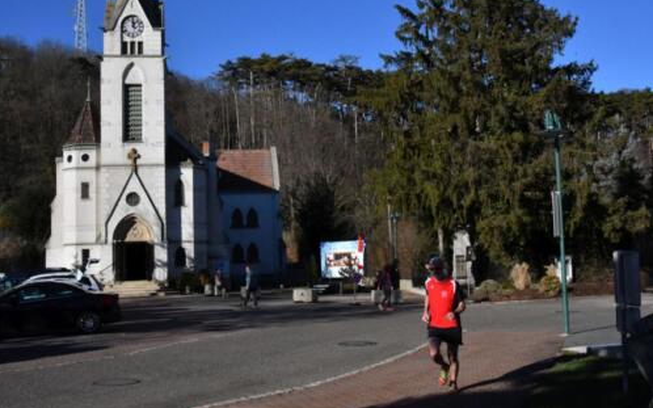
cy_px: 194
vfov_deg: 29.8
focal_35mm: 43
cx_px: 326
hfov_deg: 46.2
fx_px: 765
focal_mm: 28
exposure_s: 1/2000
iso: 2000
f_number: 22
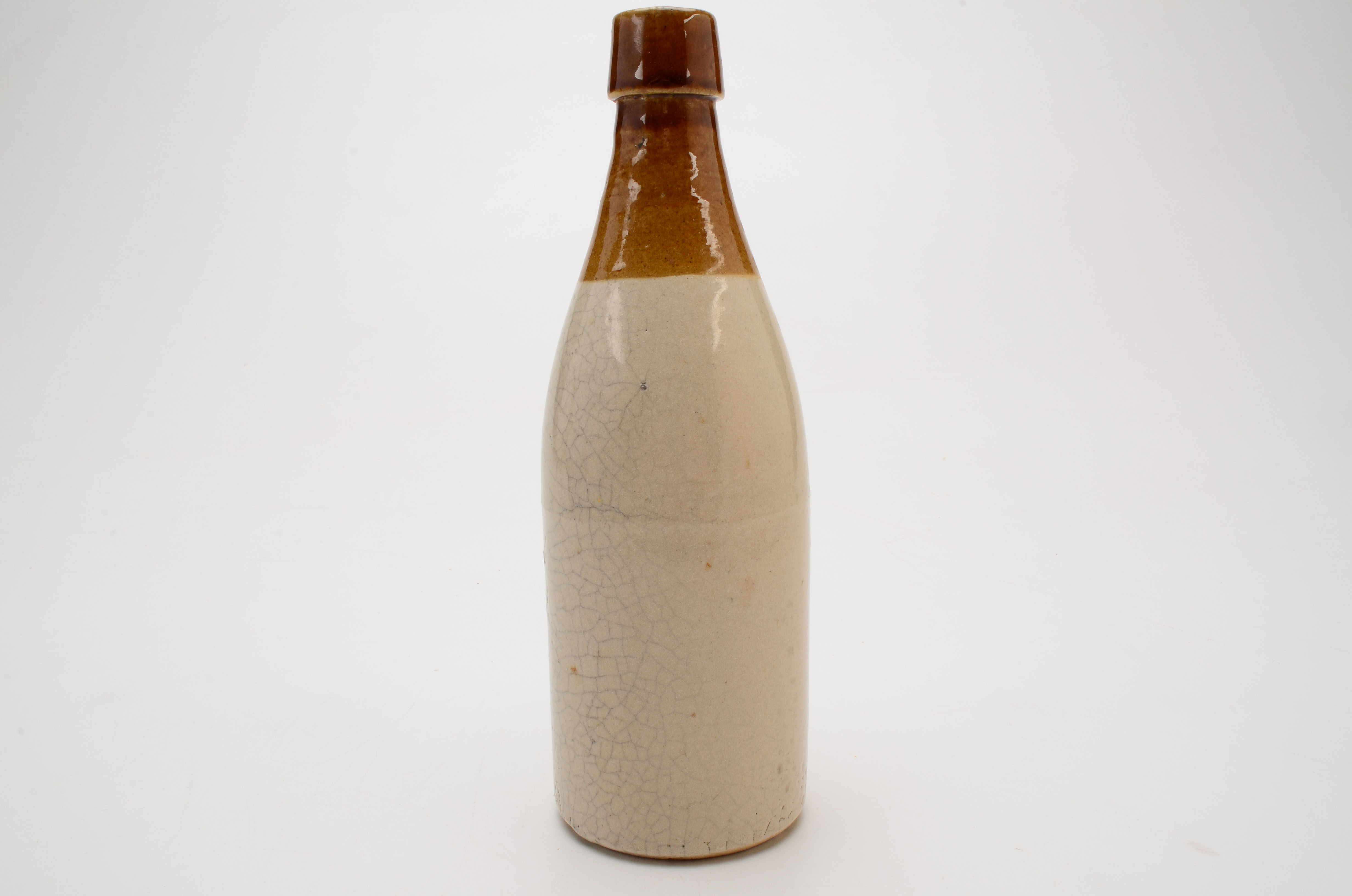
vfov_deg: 39.8
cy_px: 448
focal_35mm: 33
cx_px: 676
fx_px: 1237
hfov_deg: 57.3
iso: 100
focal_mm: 22
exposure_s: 1/160
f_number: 25
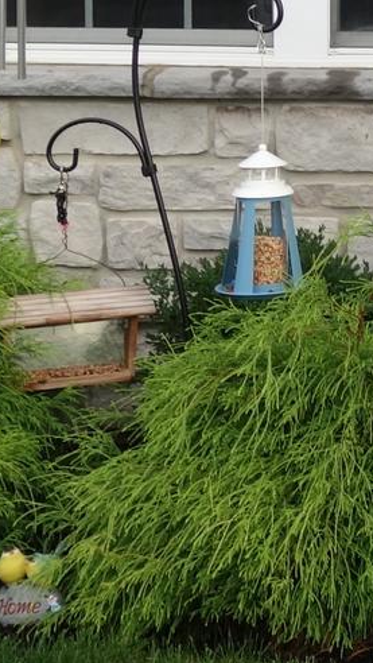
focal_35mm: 122
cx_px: 1101
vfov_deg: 16.9
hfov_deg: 8.4
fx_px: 2144
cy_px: -95
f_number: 4.5
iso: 125
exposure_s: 1/100
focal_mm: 10.4
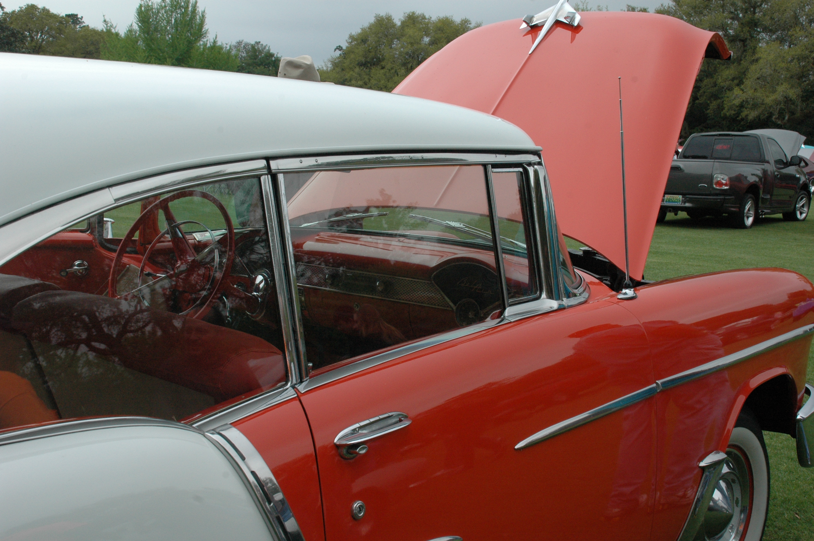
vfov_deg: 28.9
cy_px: 270
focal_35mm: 46
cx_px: 407
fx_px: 1050
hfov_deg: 42.4
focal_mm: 31
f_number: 10
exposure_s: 1/400
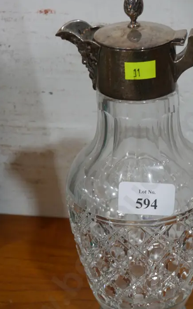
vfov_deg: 23.0
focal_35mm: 90
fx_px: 758
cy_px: 194
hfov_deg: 14.5
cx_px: 138
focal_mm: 29
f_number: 5.4
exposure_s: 1/60
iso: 400
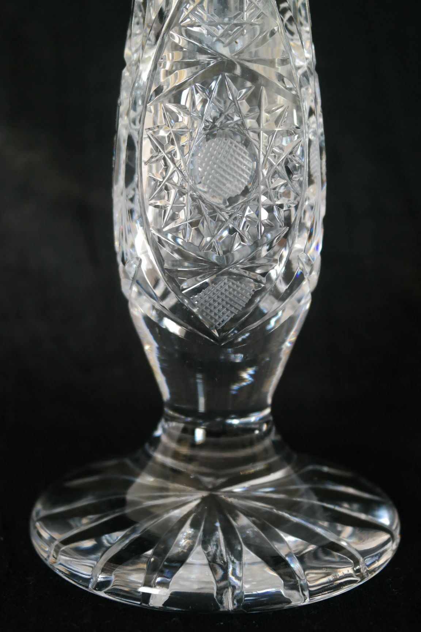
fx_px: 930
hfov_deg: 25.5
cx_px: 210
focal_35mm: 53
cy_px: 316
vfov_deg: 37.5
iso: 1600
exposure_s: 1/60
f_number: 4.5
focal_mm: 35
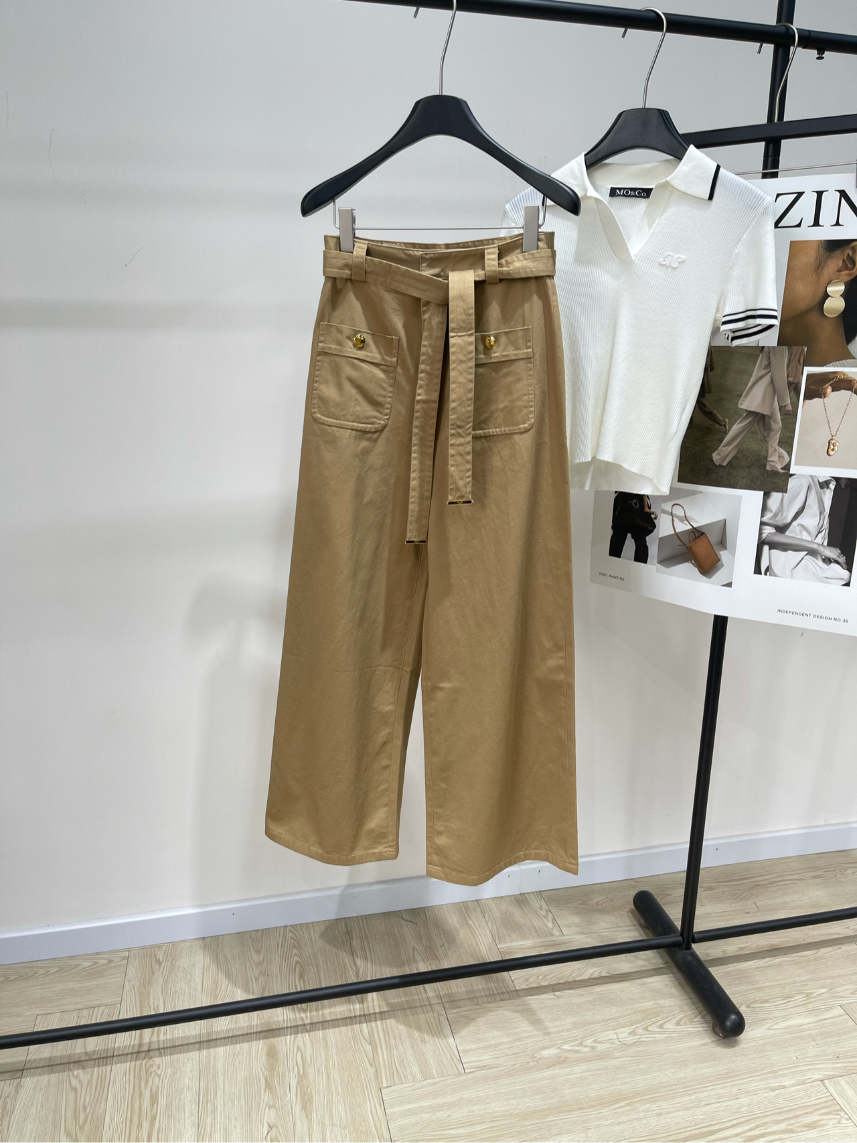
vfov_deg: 67.3
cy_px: 572
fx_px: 858
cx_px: 428
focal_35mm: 26
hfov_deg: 53.1
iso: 32
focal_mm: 5.1
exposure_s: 1/121
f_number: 1.6
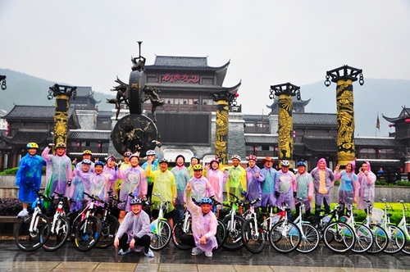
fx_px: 409
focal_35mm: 36
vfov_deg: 36.8
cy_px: 136
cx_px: 205
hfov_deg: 53.2
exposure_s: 1/80
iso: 200
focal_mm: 24
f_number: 4.5
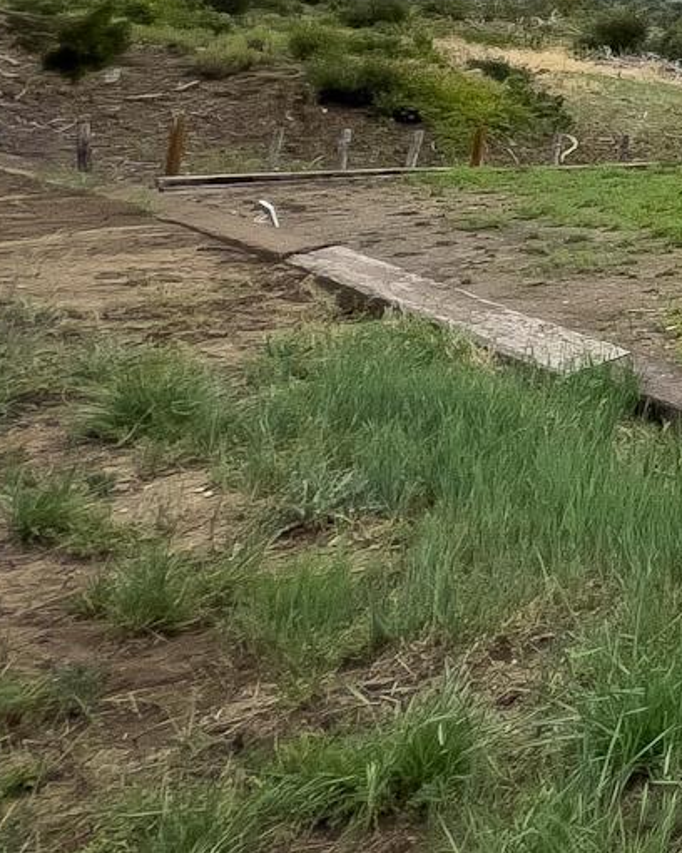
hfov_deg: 15.2
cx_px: 1638
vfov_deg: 31.1
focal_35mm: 51
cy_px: -161
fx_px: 1287
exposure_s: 1/1500
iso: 32
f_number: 1.8
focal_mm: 1.57
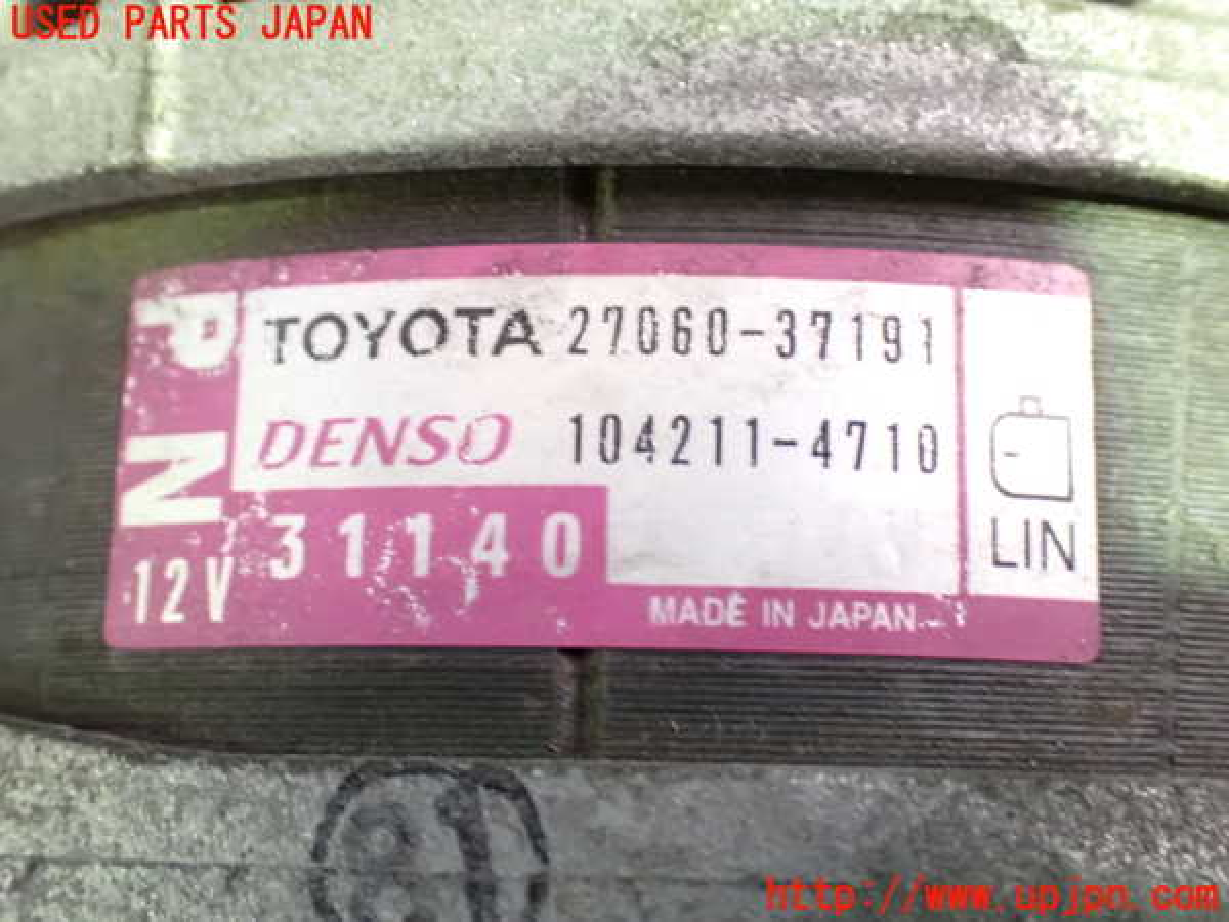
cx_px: 614
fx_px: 1669
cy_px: 461
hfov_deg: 40.4
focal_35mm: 47
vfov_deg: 30.9
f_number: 3.1
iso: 1600
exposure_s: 1/15
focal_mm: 8.4
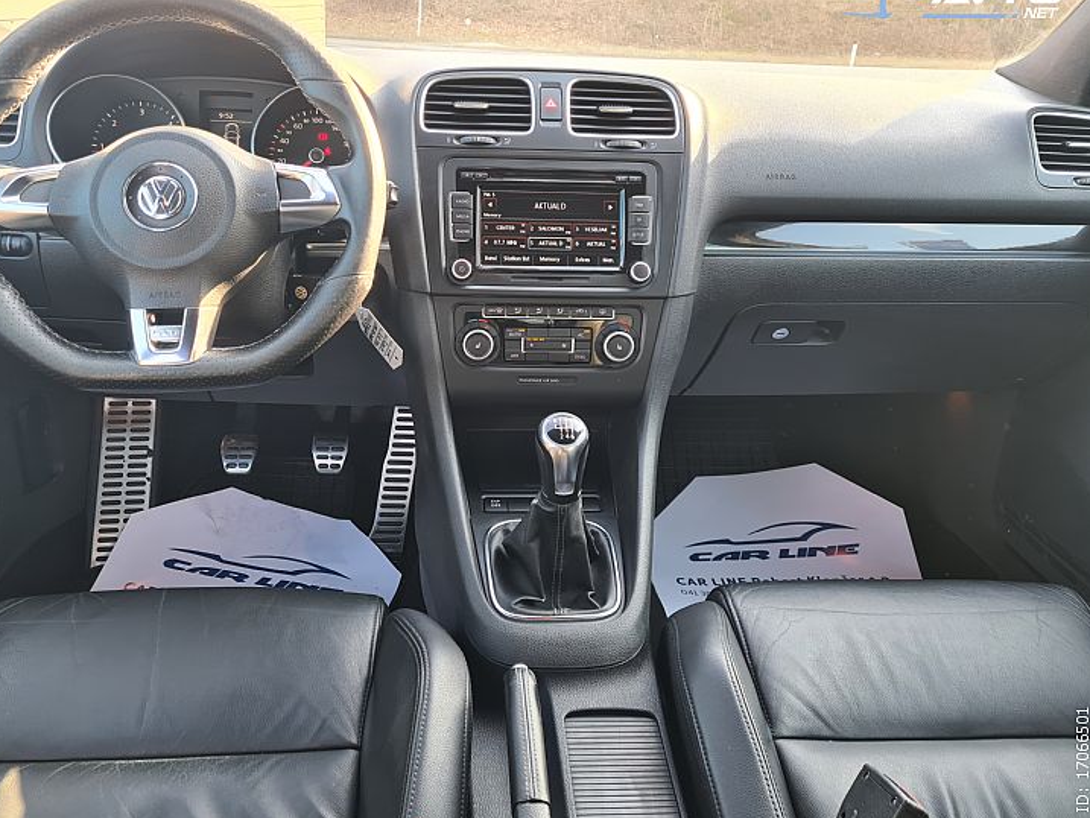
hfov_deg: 61.6
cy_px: 380
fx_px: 913
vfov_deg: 48.2
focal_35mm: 29
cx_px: 503
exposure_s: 1/50
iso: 64
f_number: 1.8
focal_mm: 5.4
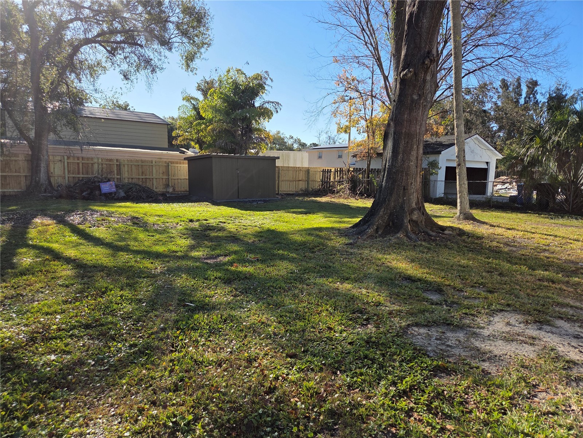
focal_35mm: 23
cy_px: 219
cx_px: 292
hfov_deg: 73.9
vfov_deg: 58.9
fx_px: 387
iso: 80
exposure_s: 1/3628
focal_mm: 5.4
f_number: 1.8
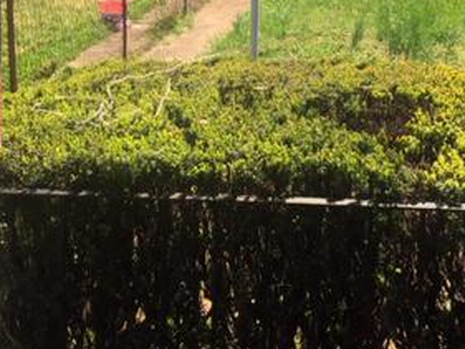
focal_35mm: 66
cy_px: -40
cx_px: 331
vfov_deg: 21.1
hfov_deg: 29.1
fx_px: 887
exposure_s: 1/1130
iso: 32
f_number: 2.2
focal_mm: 4.15
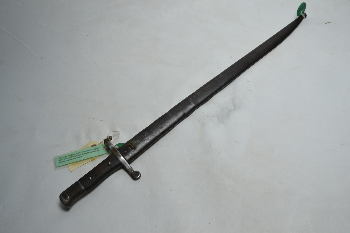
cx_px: 175
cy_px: 116
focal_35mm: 36
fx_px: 350
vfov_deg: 36.9
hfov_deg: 53.1
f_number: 4
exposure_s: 1/30
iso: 400
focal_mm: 24
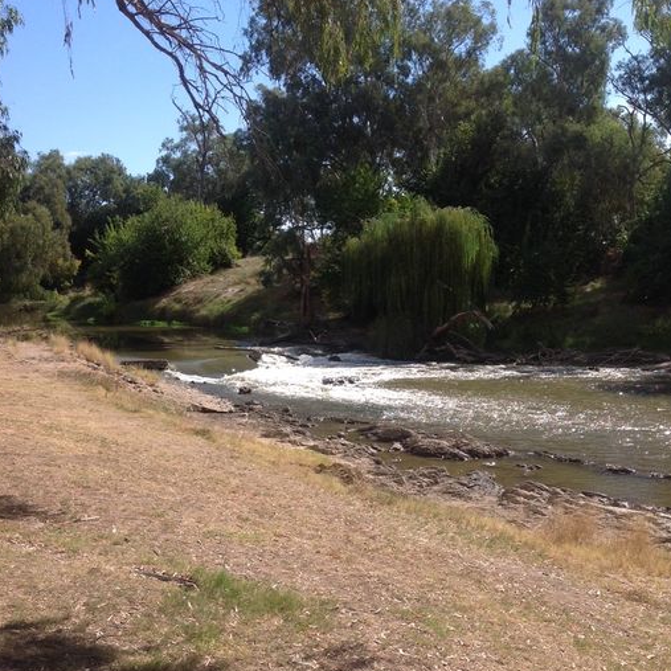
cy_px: 424
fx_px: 921
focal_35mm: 42
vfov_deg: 39.7
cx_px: 333
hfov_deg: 40.0
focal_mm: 4.28
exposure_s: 1/1259
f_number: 2.4
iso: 50
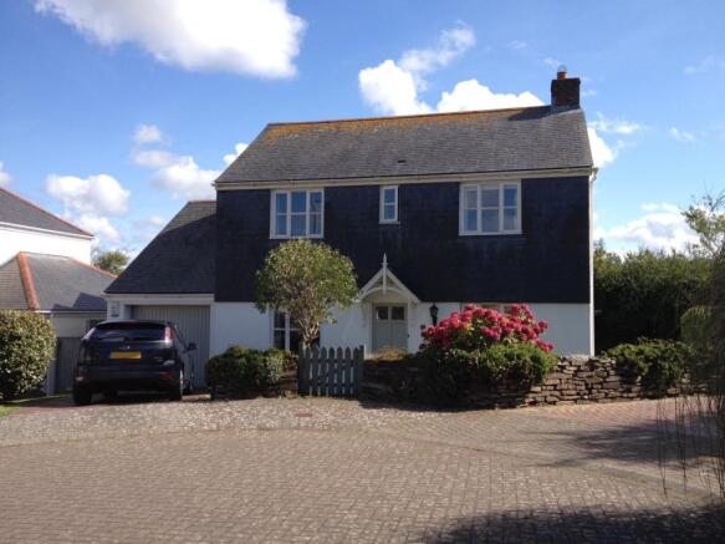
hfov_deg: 52.6
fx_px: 733
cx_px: 362
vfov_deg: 40.7
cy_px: 272
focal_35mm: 35
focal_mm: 4.28
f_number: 2.4
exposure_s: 1/1314
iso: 50
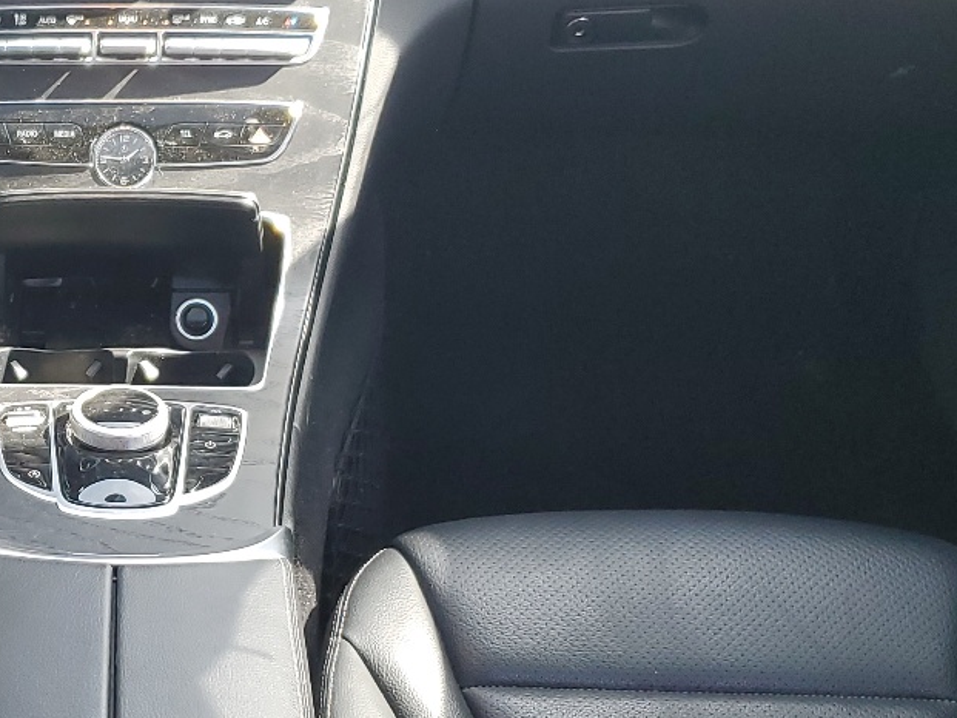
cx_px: 57
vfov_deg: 21.8
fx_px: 1853
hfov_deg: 27.7
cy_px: 502
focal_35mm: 67
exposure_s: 1/120
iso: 62
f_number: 1.5
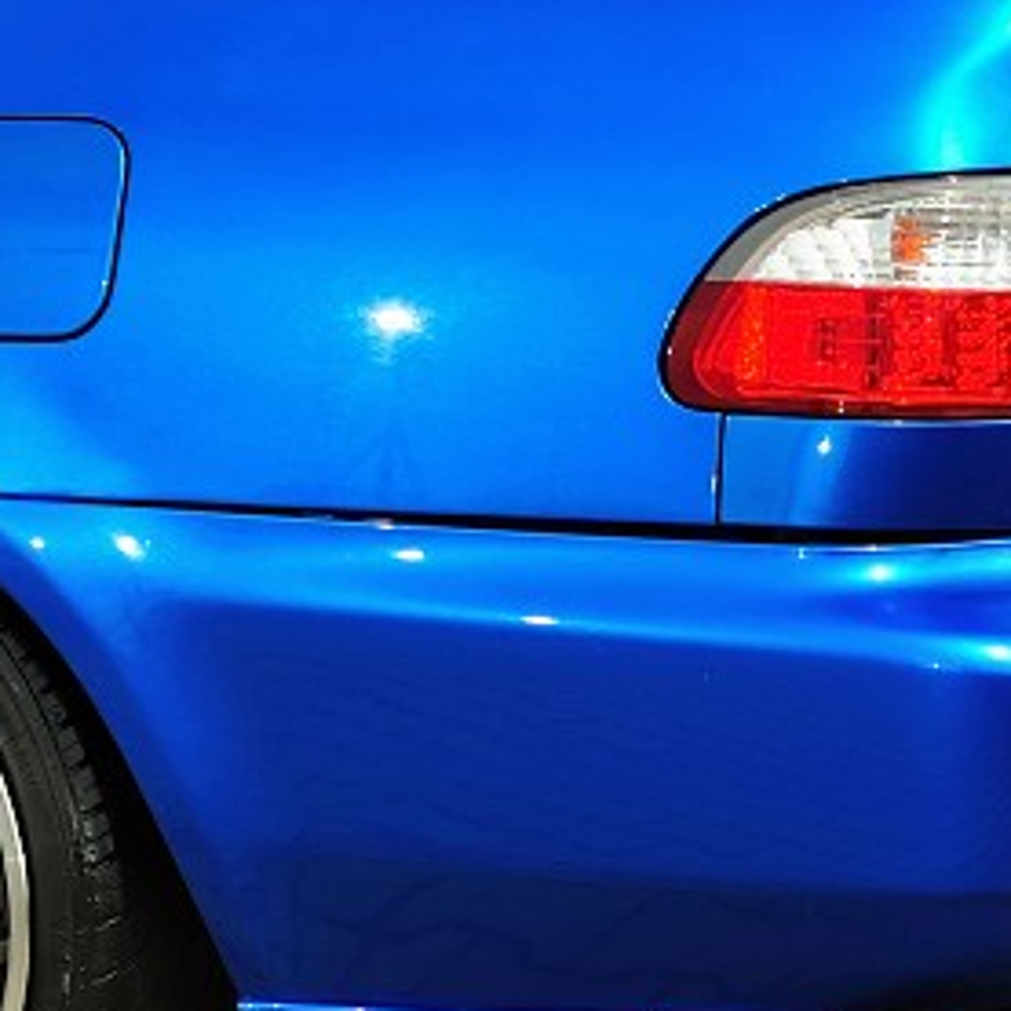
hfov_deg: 9.9
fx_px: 5683
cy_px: -60
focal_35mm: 172
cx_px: -496
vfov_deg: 10.1
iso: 200
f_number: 8
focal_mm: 35
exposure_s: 1/200
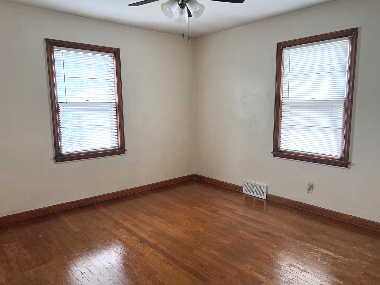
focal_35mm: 26
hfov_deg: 67.3
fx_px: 285
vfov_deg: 53.1
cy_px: 142
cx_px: 190
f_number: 1.5
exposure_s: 1/66
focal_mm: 5.7
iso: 125
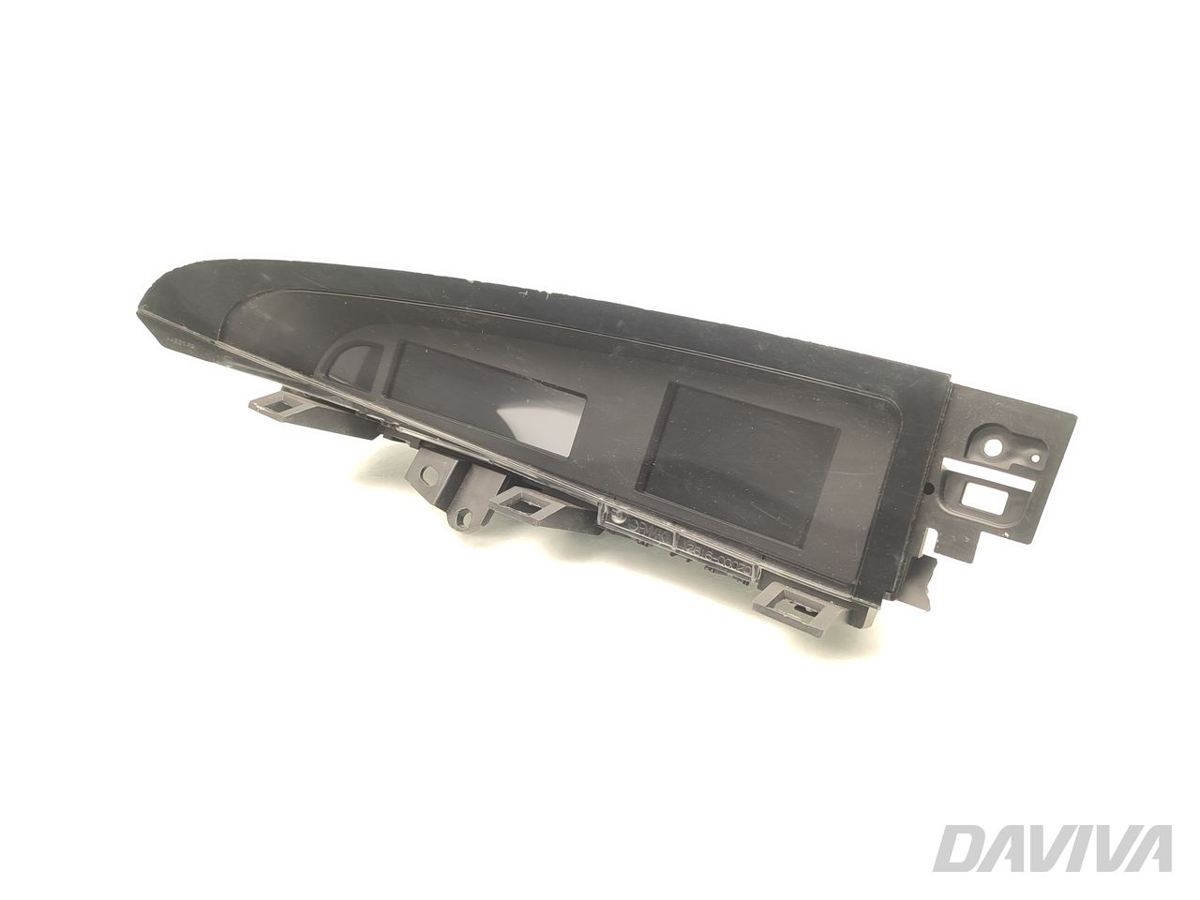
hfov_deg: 71.6
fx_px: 832
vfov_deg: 56.8
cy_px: 450
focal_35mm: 24
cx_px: 600
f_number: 1.89
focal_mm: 5.89
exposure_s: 1/80
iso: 250
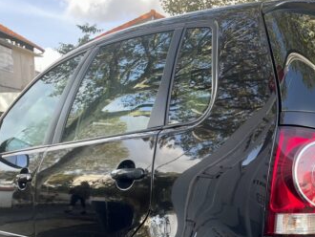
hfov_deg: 29.9
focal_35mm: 63
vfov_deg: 22.5
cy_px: 228
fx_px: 574
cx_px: 258
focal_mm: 5.1
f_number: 1.6
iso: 32
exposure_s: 1/314
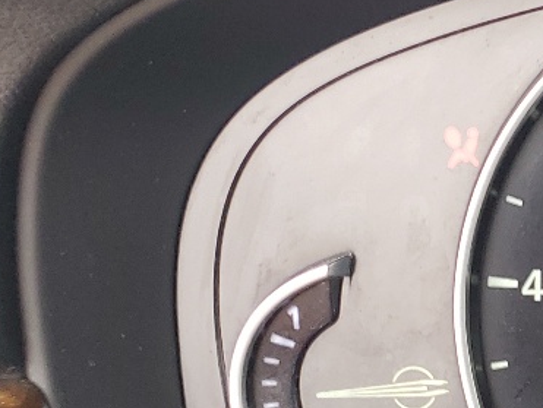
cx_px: 1076
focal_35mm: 112
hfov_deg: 14.6
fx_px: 1759
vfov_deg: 13.2
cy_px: 250
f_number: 1.5
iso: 50
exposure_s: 1/172
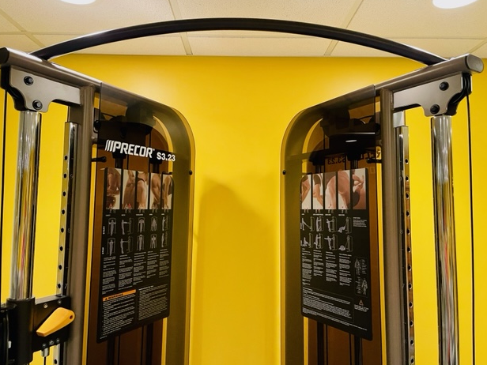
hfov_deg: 65.3
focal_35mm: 27
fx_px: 380
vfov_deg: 51.4
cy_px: 179
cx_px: 241
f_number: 1.6
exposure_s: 1/60
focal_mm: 5.1
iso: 500
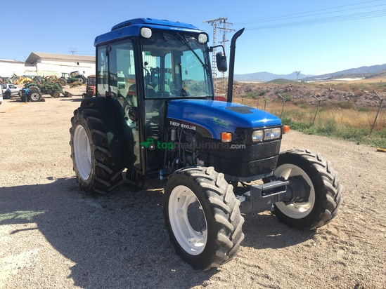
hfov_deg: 61.6
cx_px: 193
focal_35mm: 29
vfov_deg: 48.2
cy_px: 144
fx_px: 323
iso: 25
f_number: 2.2
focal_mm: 4.15
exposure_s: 1/674
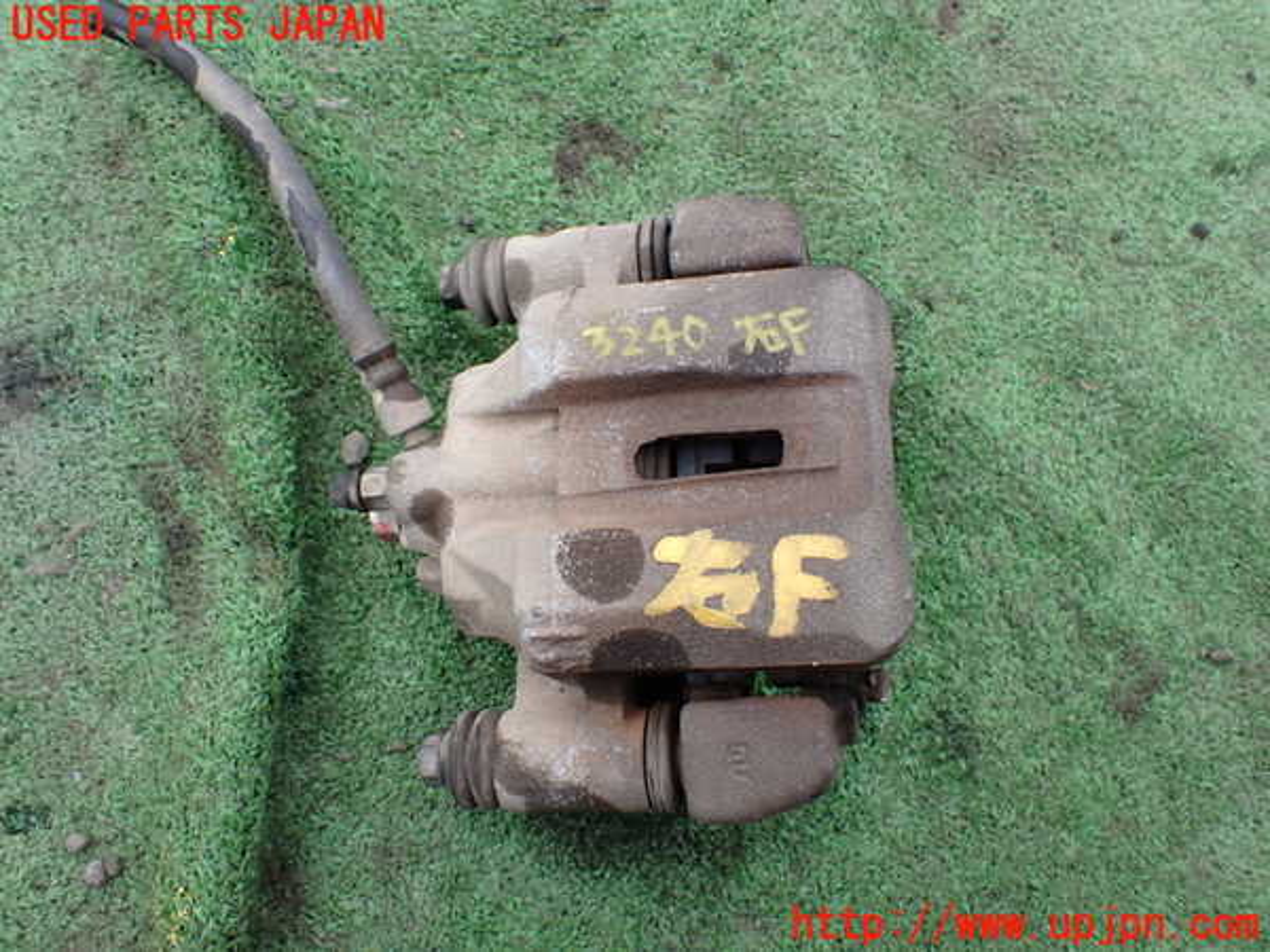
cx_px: 635
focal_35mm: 30
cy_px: 476
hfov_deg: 60.0
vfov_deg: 46.8
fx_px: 1101
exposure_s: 1/320
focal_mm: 5.4
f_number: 3.2
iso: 100
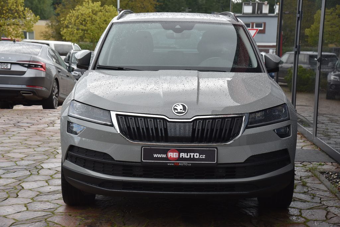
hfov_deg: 28.8
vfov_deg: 19.5
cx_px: 170
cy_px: 114
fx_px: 661
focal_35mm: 70
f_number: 8
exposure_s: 1/250
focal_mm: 70
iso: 500
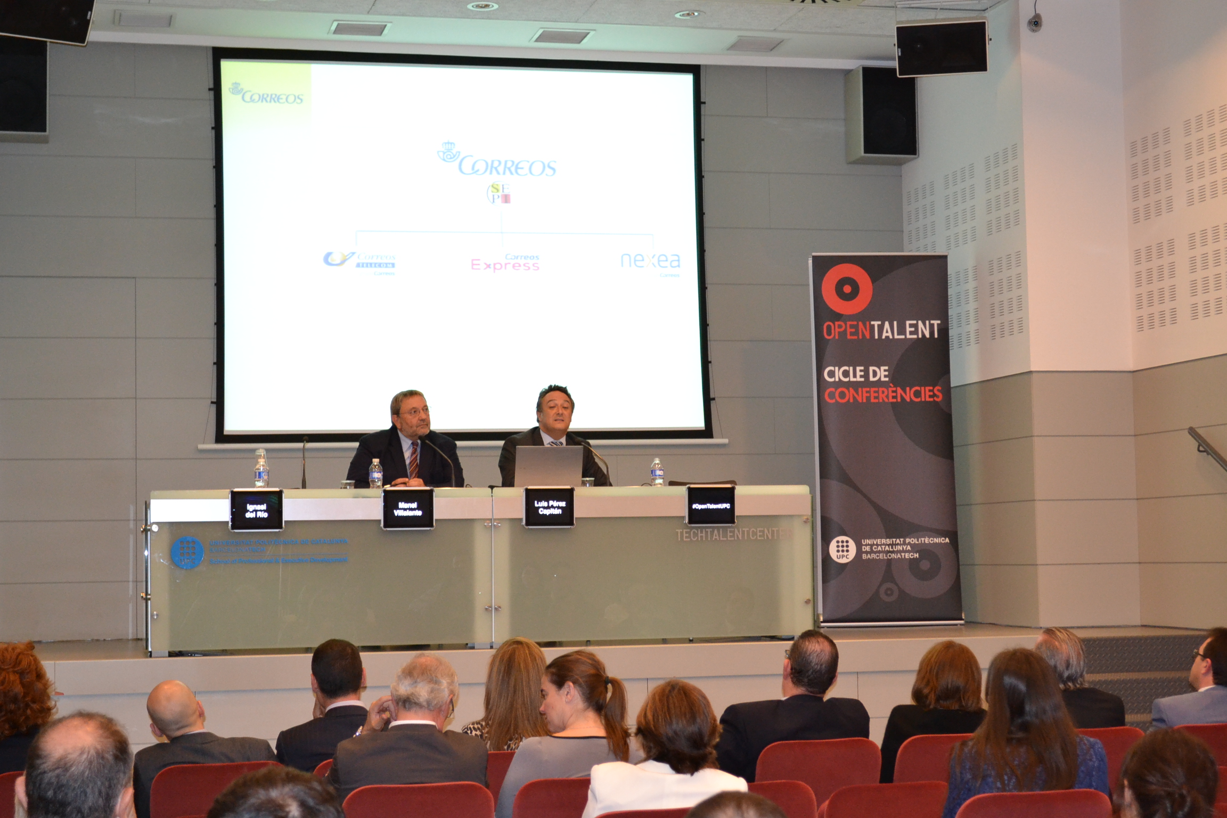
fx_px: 2045
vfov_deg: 22.6
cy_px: 409
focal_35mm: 60
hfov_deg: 33.4
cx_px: 614
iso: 1600
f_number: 5.3
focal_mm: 40
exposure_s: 1/60
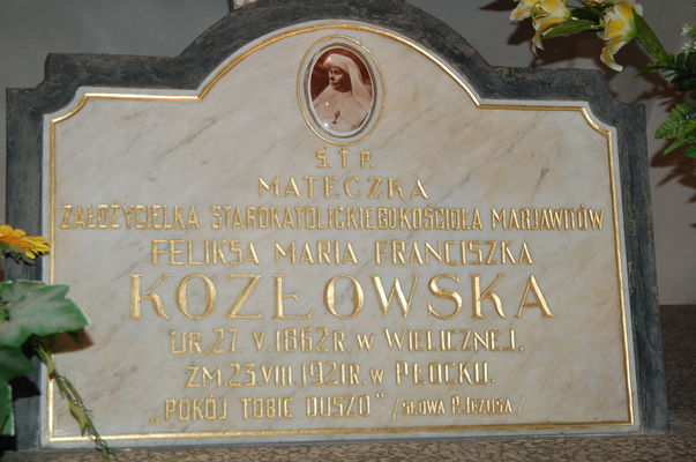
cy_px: 231
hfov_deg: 28.1
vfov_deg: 18.9
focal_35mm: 72
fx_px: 1390
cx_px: 348
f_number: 4.8
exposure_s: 1/60
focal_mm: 48
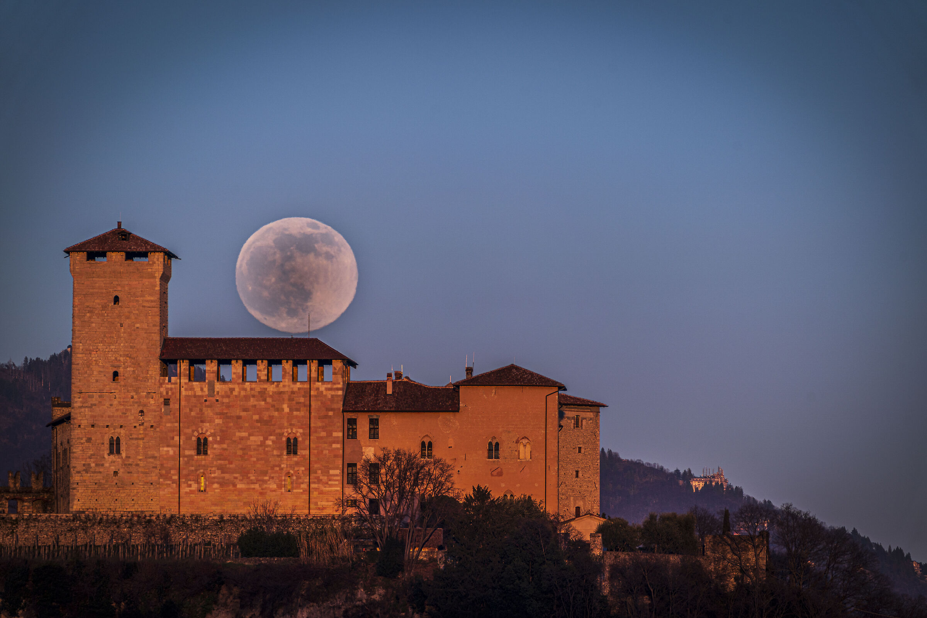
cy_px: 309
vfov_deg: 2.5
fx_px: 14419
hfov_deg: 3.7
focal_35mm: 560
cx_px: 464
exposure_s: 1/250
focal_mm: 560
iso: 100
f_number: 8
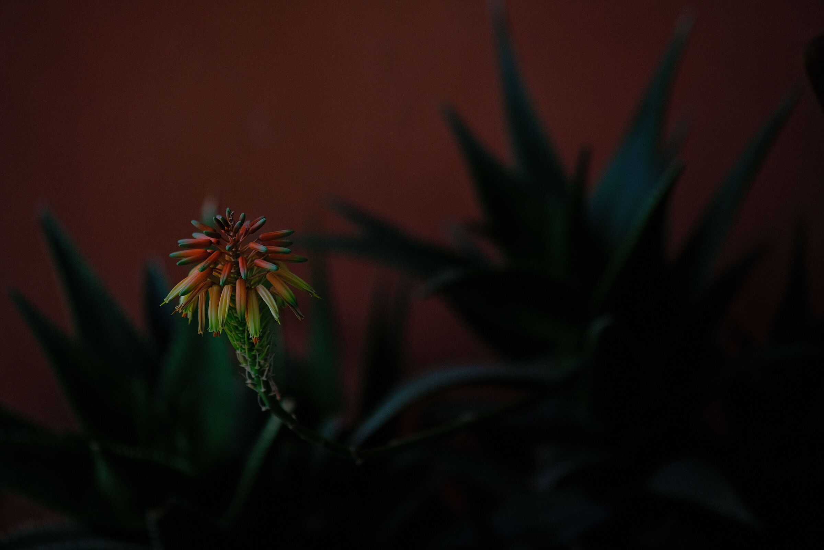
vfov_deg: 10.7
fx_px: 2930
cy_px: 275
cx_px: 412
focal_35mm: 128
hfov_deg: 16.0
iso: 250
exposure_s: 1/4000
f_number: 1.8
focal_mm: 85
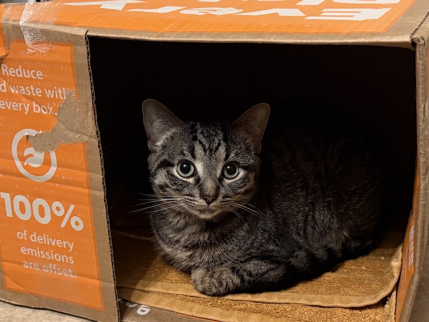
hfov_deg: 71.6
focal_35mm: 24
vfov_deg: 56.8
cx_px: 214
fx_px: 297
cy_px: 161
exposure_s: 1/40
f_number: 1.78
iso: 640
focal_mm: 6.76
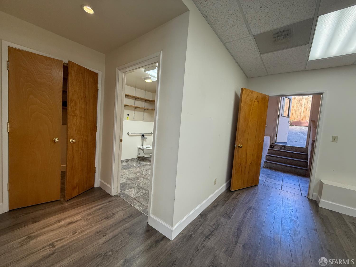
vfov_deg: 85.7
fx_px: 144
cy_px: 134
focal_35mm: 14
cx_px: 178
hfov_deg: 102.1
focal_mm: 2.22
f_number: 2.2
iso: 160
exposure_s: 1/120
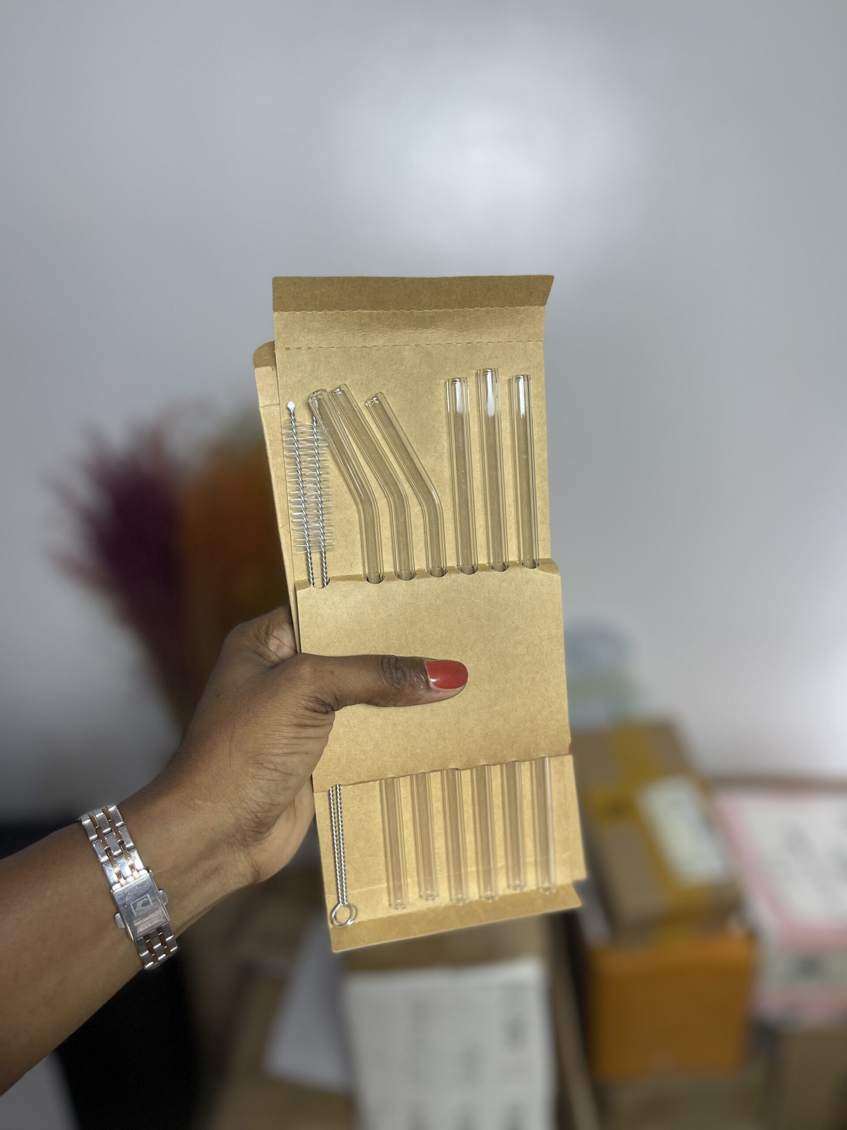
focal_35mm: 26
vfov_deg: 67.3
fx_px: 848
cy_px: 565
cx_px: 424
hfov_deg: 53.1
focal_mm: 5.1
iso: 80
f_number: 1.6
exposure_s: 1/101
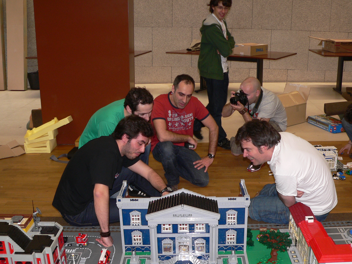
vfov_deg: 35.9
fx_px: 407
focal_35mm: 40
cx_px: 183
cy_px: 145
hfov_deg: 46.8
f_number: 2.8
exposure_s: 1/60
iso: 100
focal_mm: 6
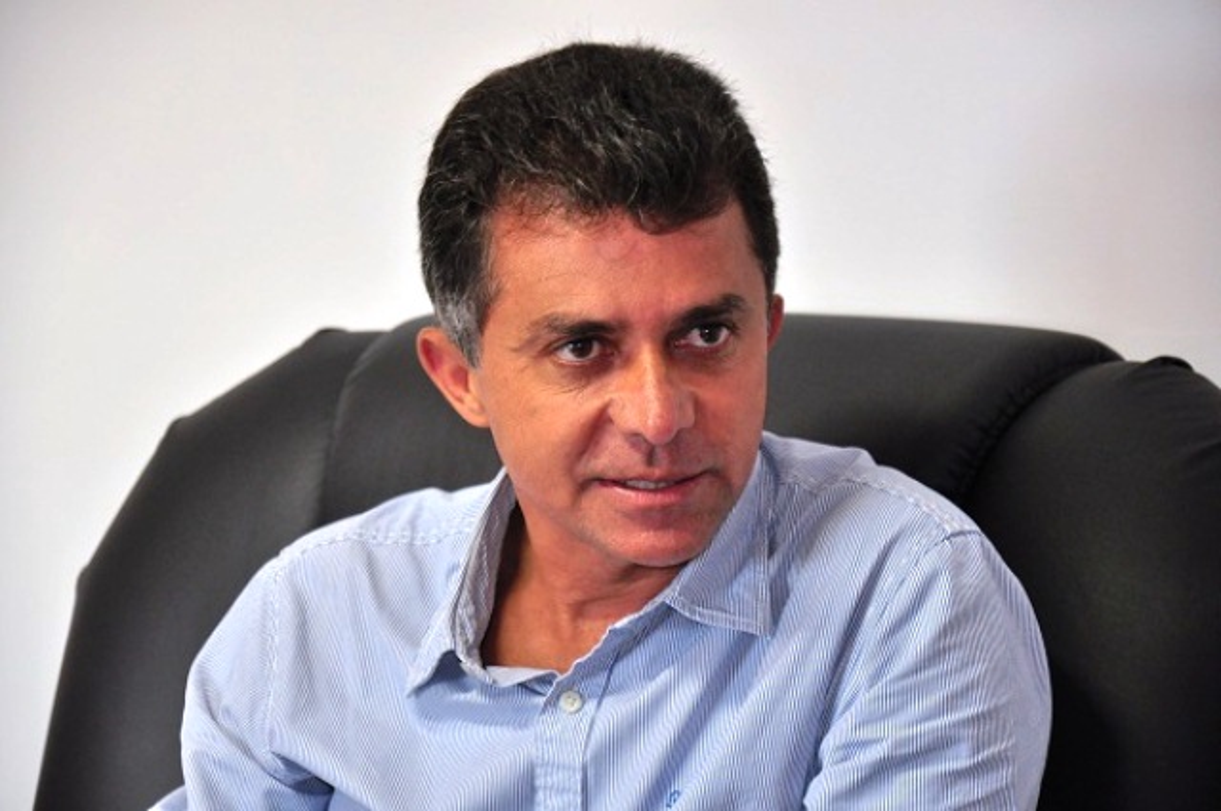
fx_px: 5335
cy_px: 406
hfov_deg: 13.1
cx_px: 610
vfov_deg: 8.7
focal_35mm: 158
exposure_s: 1/30
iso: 1000
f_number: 5.6
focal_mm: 105
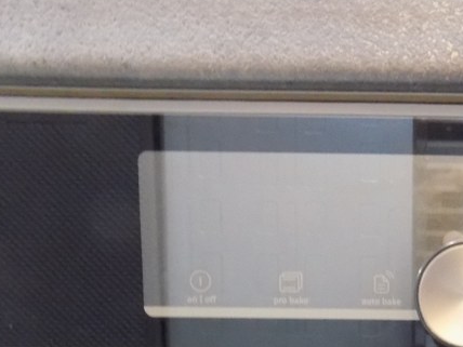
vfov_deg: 24.4
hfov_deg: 31.1
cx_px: 511
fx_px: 736
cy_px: 400
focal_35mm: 55
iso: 400
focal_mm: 4
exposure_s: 1/6
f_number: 3.1
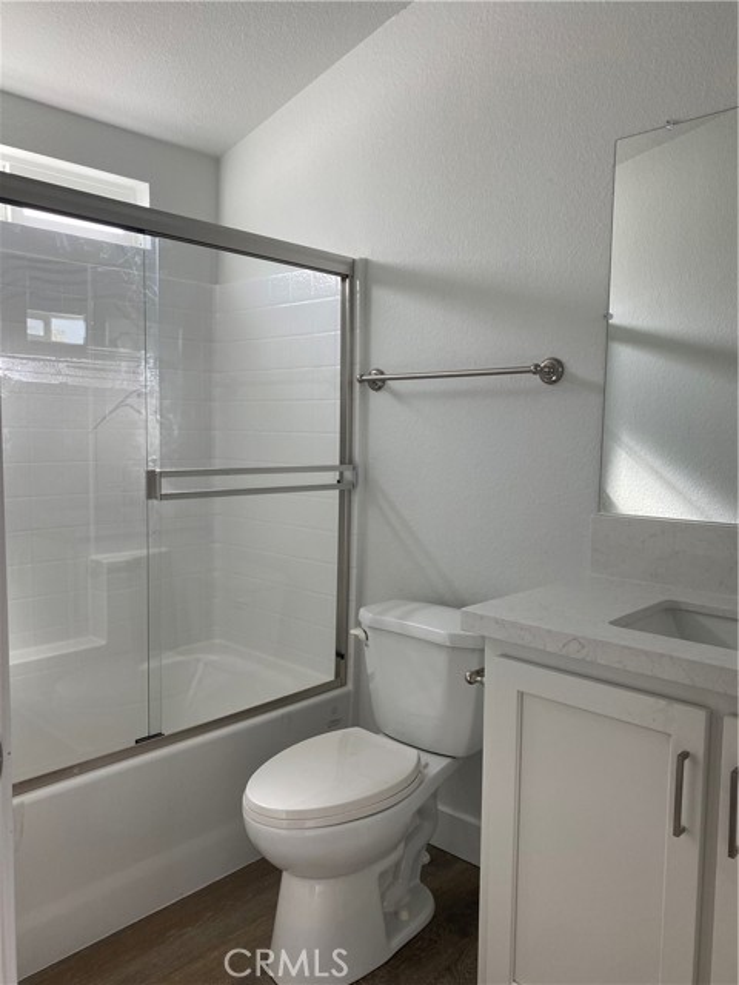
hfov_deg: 53.1
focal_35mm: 26
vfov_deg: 67.3
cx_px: 370
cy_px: 492
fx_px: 740
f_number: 1.8
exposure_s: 1/121
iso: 100
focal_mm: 4.25
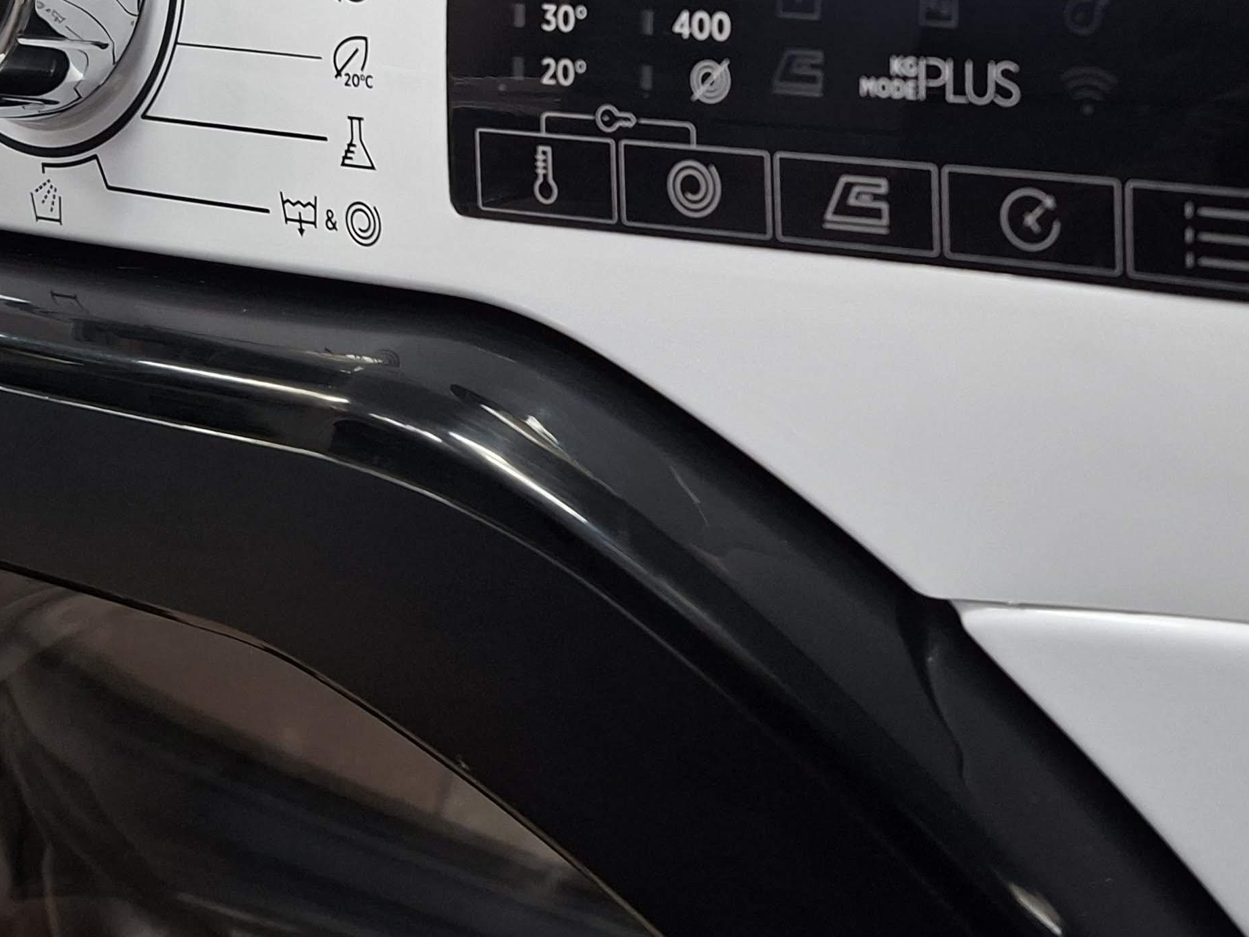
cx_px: 905
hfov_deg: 37.4
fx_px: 1804
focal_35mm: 50
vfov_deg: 27.4
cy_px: 0
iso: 200
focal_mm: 5.54
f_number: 1.8
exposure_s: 1/50
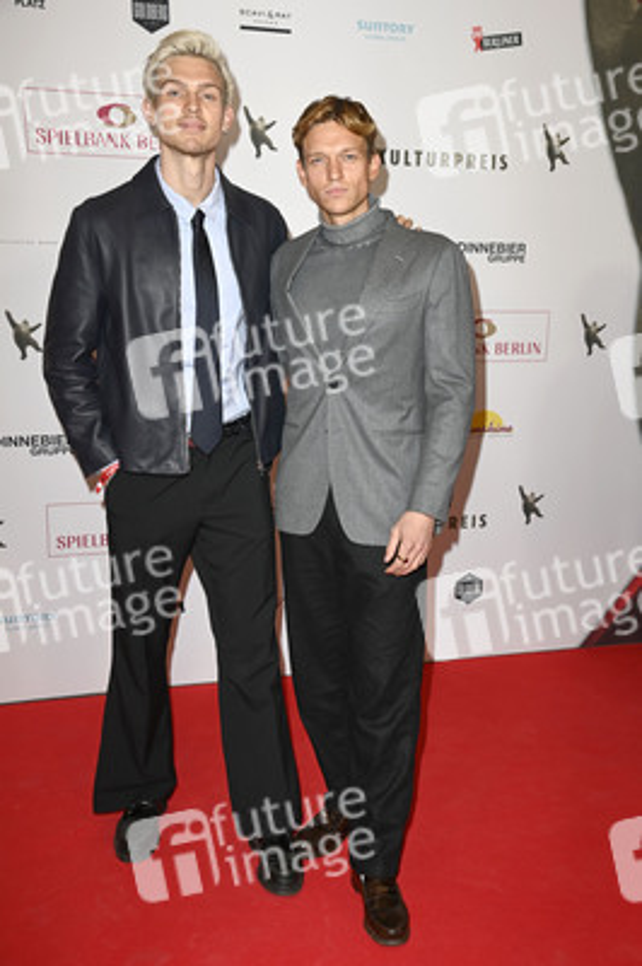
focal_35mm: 38
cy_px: 483
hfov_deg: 35.0
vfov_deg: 50.7
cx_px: 321
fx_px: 1018
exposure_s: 1/250
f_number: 5.6
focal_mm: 38
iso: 640
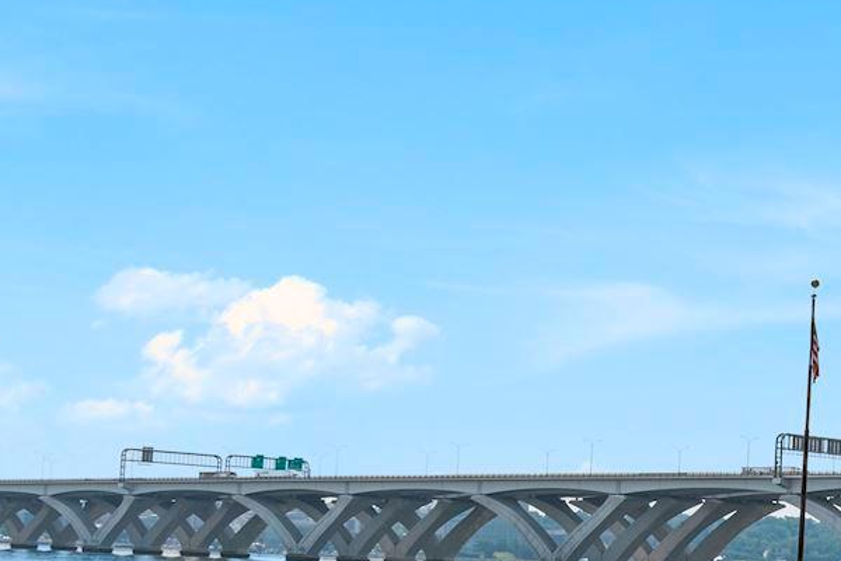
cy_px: 423
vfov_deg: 13.6
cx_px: 931
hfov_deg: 19.5
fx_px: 2336
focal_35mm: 100
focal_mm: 20
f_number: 8
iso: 200
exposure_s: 1/250
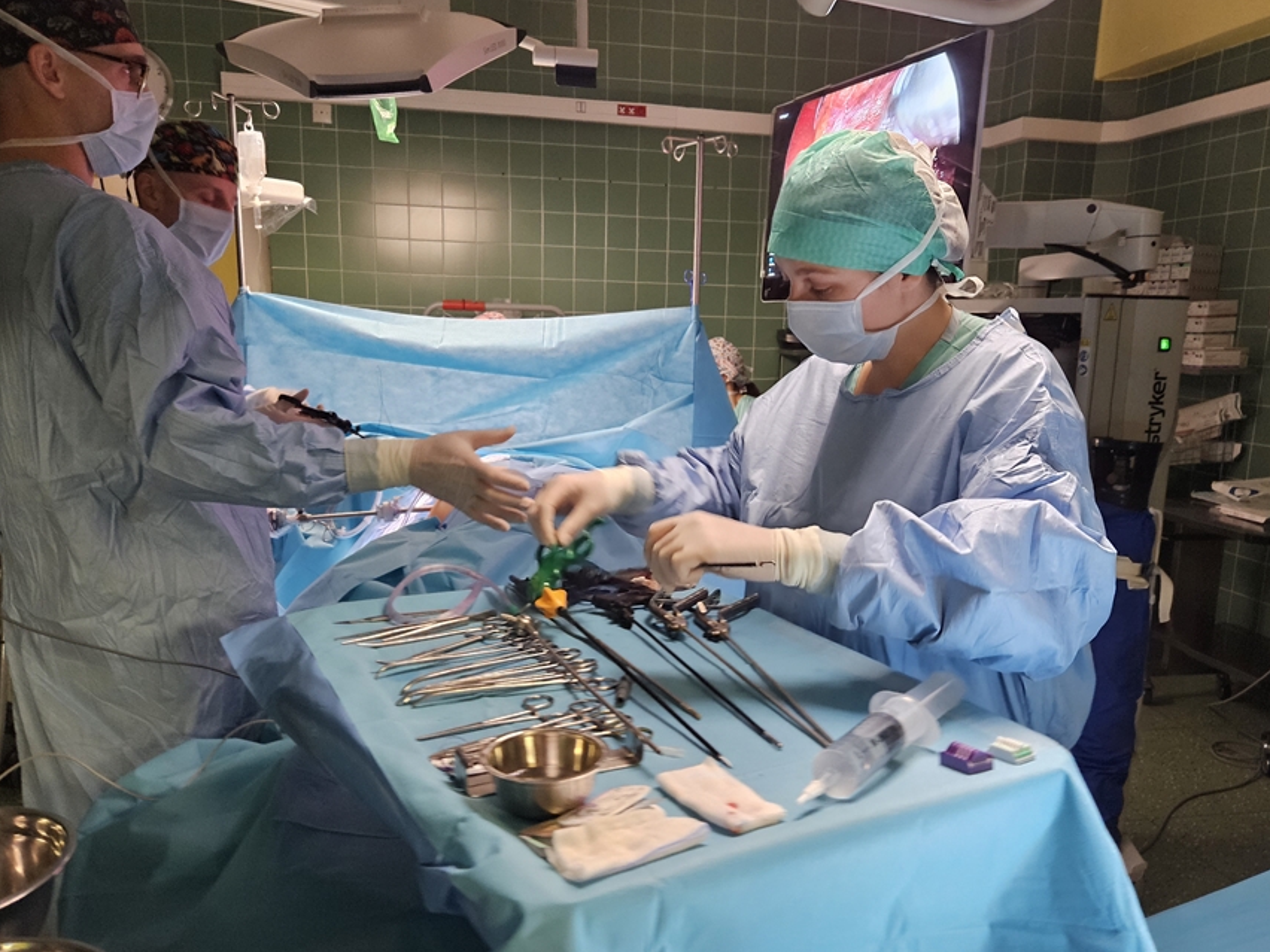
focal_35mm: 27
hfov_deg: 65.3
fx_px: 991
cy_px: 521
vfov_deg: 51.3
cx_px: 660
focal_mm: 5.4
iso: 640
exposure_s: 1/33.3
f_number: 1.8
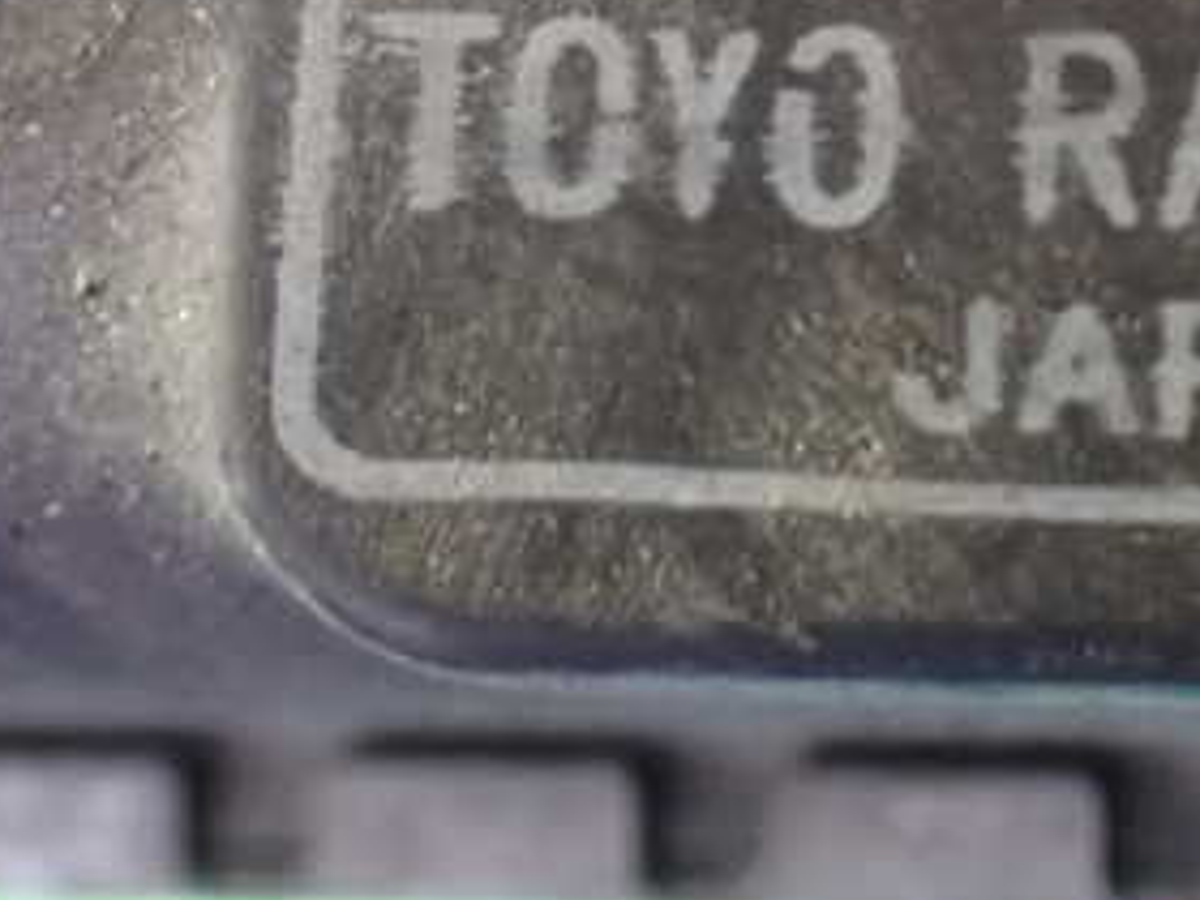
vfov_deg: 16.5
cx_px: 1089
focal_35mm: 88
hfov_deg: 21.7
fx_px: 3051
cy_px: 77
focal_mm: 7.31
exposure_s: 1/20
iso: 1600
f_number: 2.8
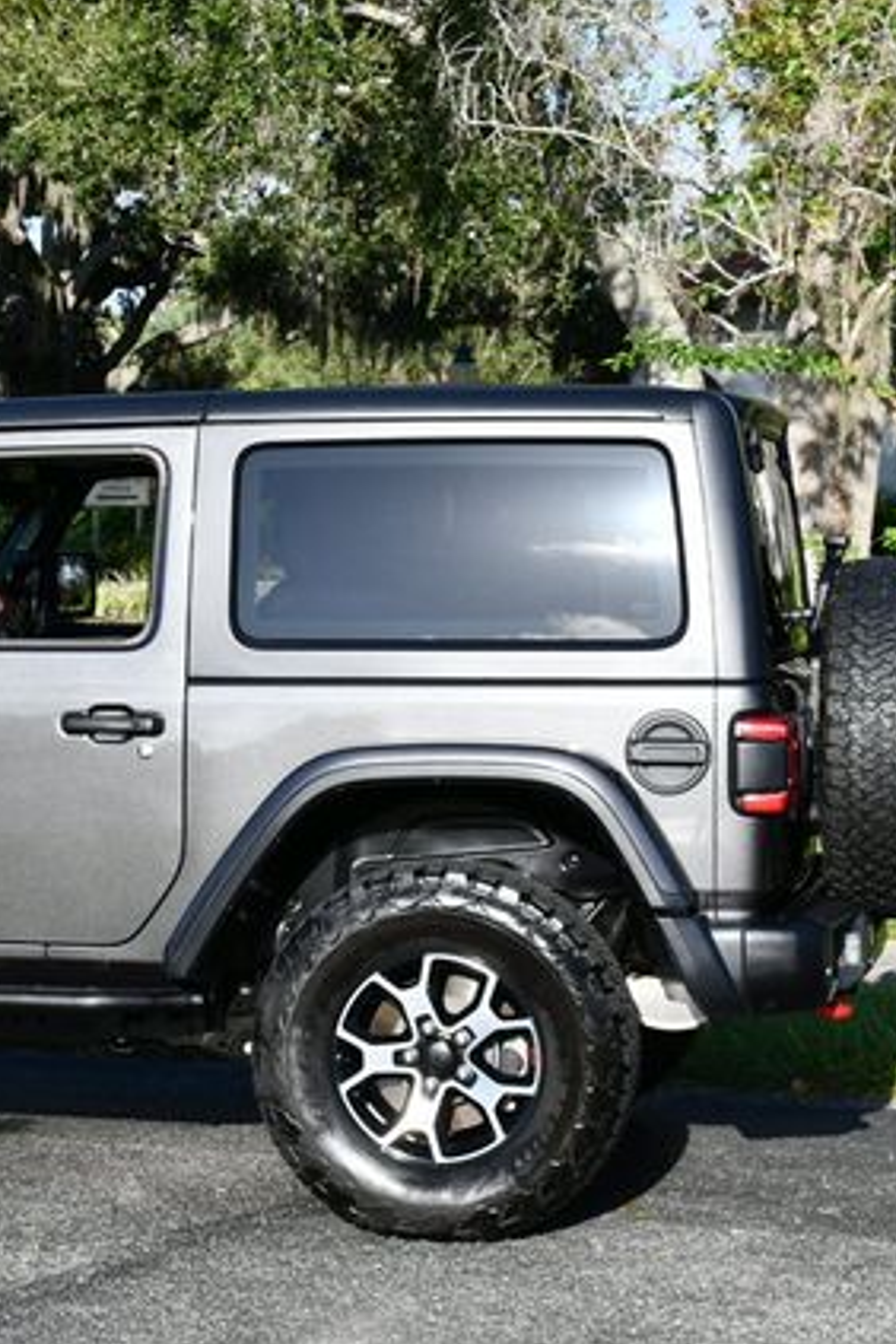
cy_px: 670
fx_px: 3509
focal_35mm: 94
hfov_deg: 14.4
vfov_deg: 21.7
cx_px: 76
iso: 140
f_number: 8
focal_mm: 31
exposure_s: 1/250
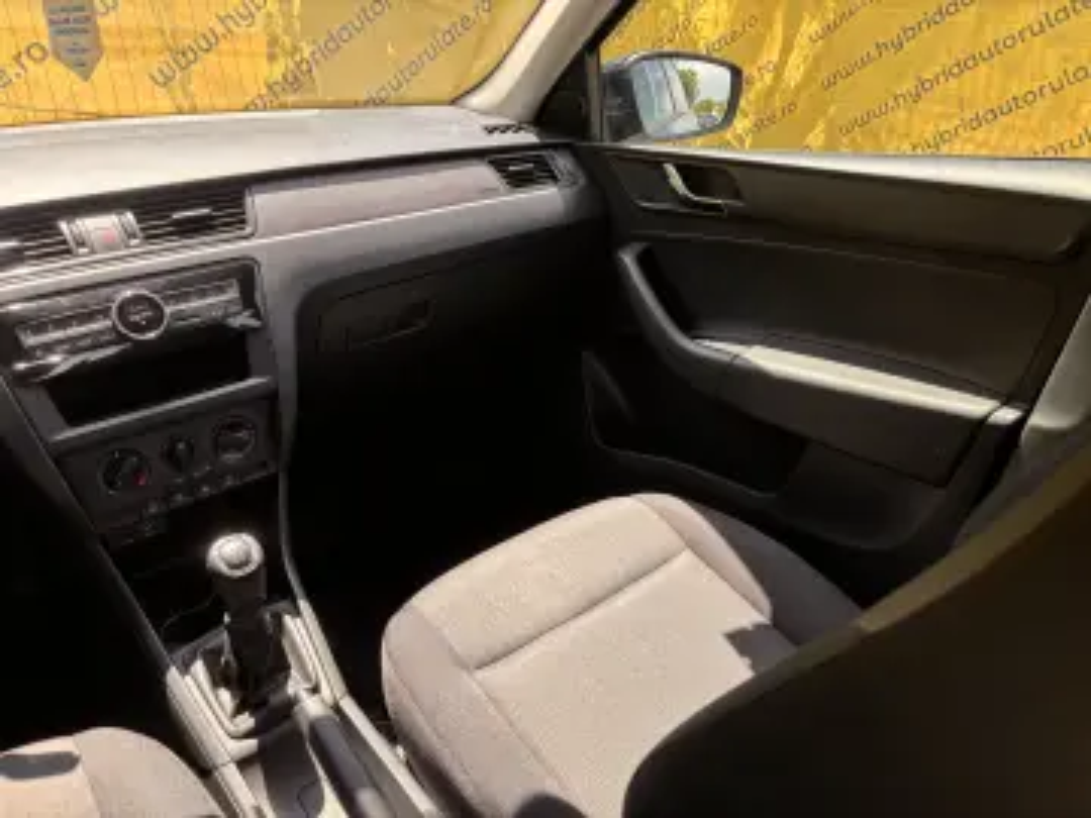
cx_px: 546
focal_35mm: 26
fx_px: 819
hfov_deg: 67.3
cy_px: 409
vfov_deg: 53.1
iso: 50
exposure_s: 1/312
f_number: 1.6
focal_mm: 5.96
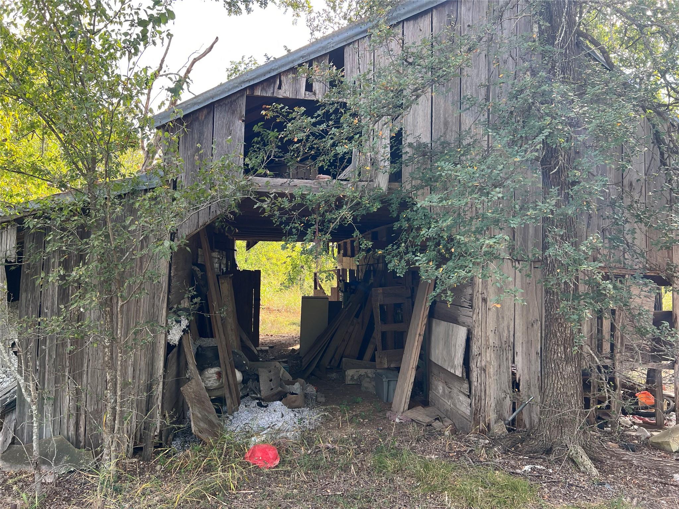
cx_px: 340
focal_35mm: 26
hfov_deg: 67.3
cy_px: 254
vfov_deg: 53.1
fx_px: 510
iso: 40
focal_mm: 5.7
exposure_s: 1/231
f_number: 1.5
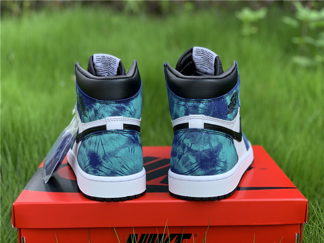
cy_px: 122
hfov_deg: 36.8
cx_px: 162
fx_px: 487
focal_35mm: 52
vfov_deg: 28.0
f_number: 2.4
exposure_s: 1/218
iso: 16
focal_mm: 6
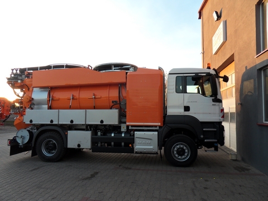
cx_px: 134
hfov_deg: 71.6
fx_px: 186
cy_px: 100
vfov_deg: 56.8
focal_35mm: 24
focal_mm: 4.2
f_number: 3.3
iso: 80
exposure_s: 1/125
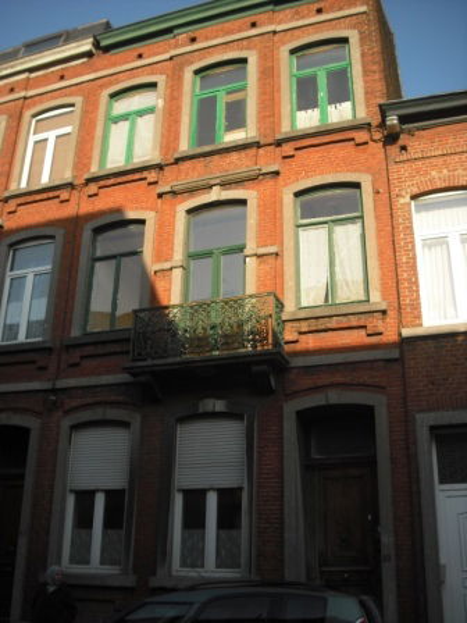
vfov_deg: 49.0
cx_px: 234
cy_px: 312
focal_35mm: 38
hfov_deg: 37.7
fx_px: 684
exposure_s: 1/200
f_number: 5.6
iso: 64
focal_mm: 6.2
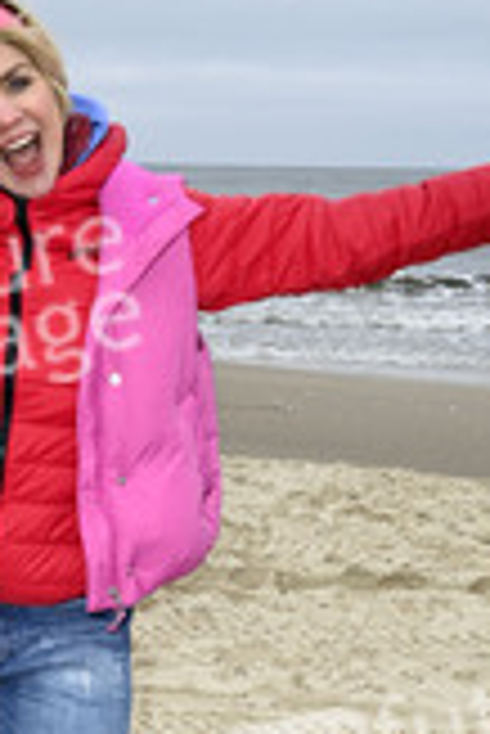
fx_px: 1996
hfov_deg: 13.9
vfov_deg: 20.6
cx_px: 40
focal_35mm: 98
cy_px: 549
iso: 1000
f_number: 14
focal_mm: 40
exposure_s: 1/250
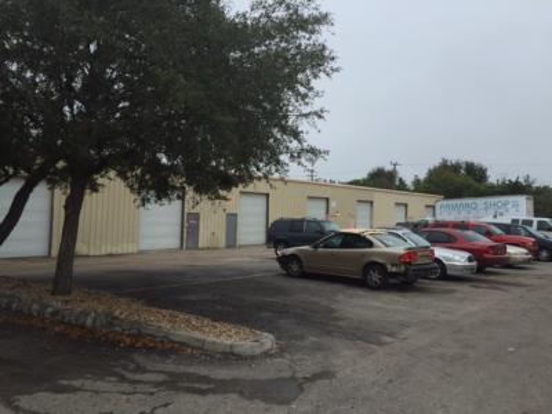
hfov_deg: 61.7
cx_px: 276
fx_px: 462
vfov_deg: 48.2
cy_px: 207
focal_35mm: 29
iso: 32
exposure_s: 1/1163
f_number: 2.2
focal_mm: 4.15
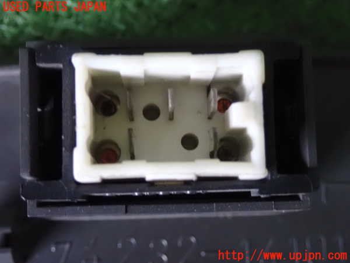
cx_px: 175
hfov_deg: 27.4
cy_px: 132
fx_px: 718
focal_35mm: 71
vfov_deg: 20.7
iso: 1600
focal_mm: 12.73
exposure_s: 1/20
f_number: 3.9
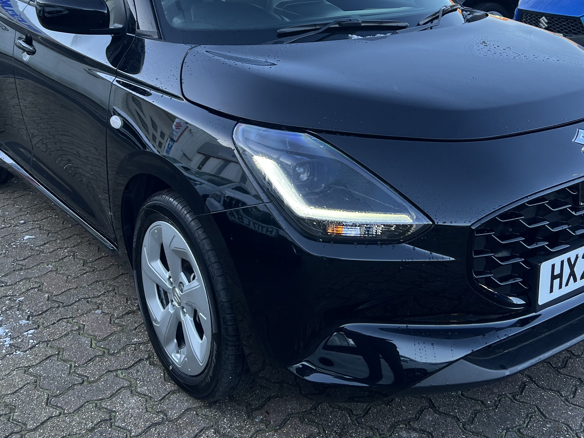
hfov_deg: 42.0
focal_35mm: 45
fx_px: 759
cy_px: 125
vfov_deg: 31.8
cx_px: 327
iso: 50
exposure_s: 1/361
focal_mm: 5.7
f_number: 1.5
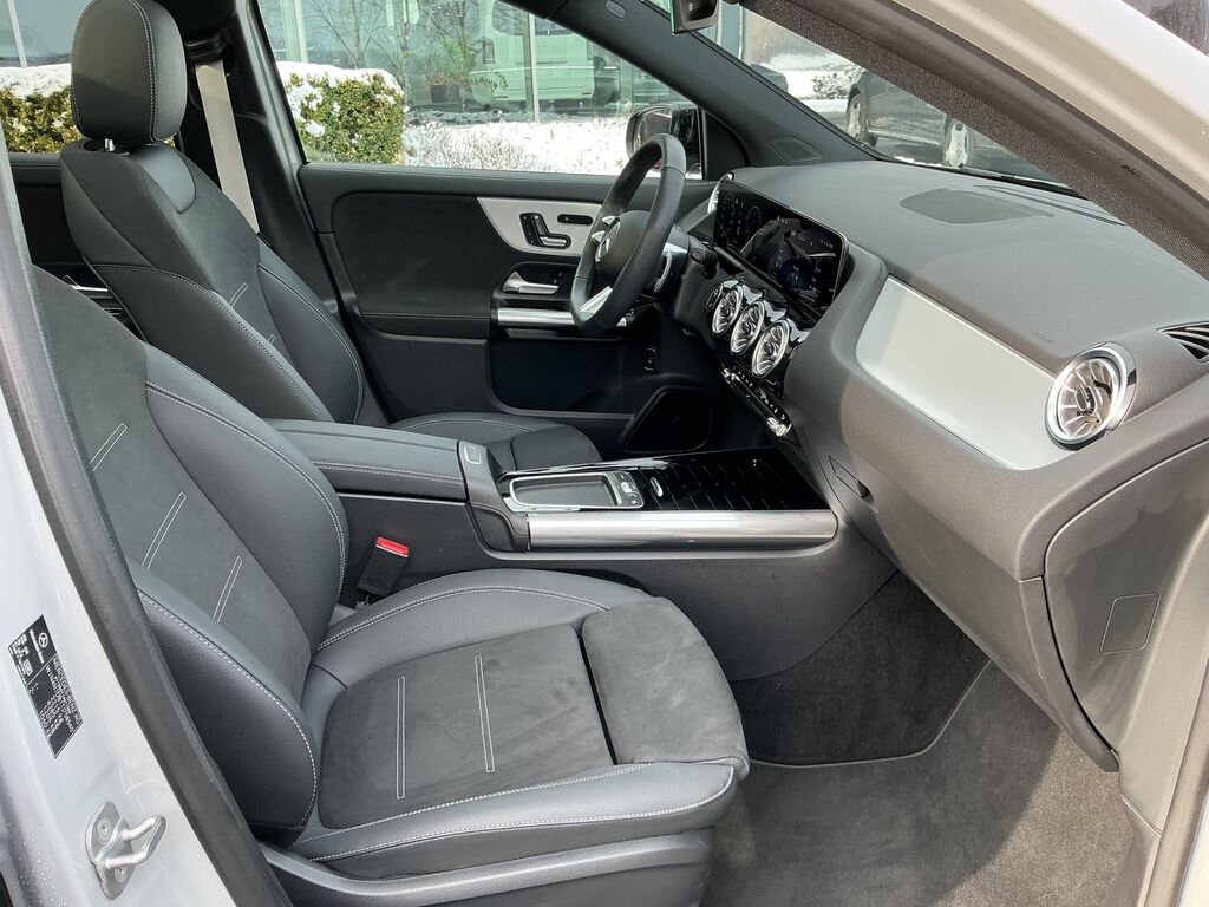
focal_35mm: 29
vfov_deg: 48.2
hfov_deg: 61.7
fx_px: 1013
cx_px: 604
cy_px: 454
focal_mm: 3
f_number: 1.8
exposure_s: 1/120
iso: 32
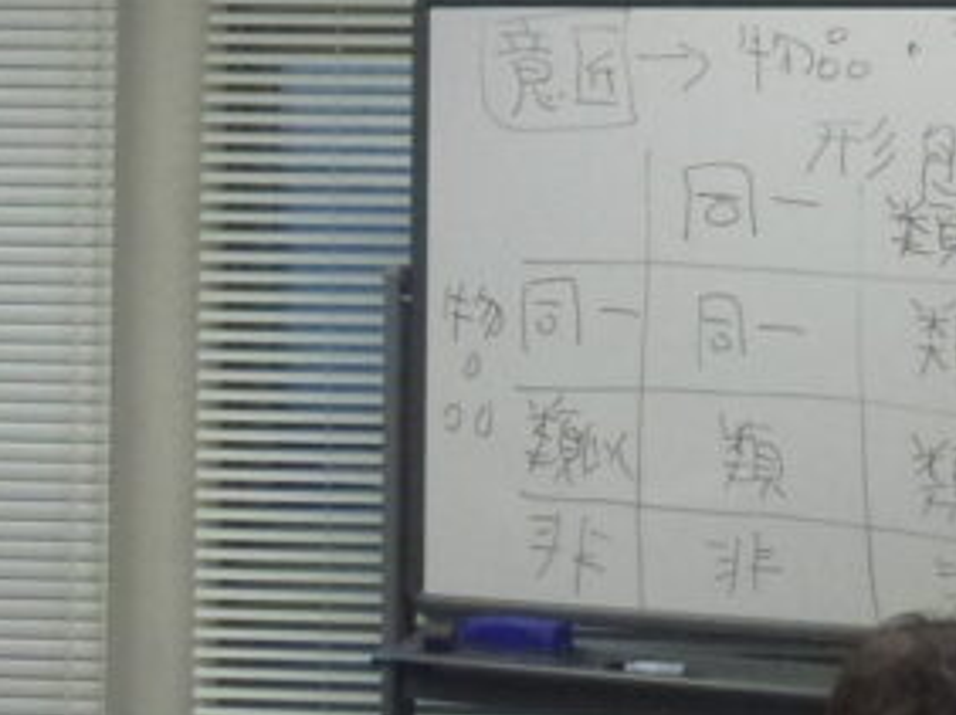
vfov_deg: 8.3
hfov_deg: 11.1
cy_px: 183
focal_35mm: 178
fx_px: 4912
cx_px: 146
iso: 400
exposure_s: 1/50
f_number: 4.1
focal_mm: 8.7
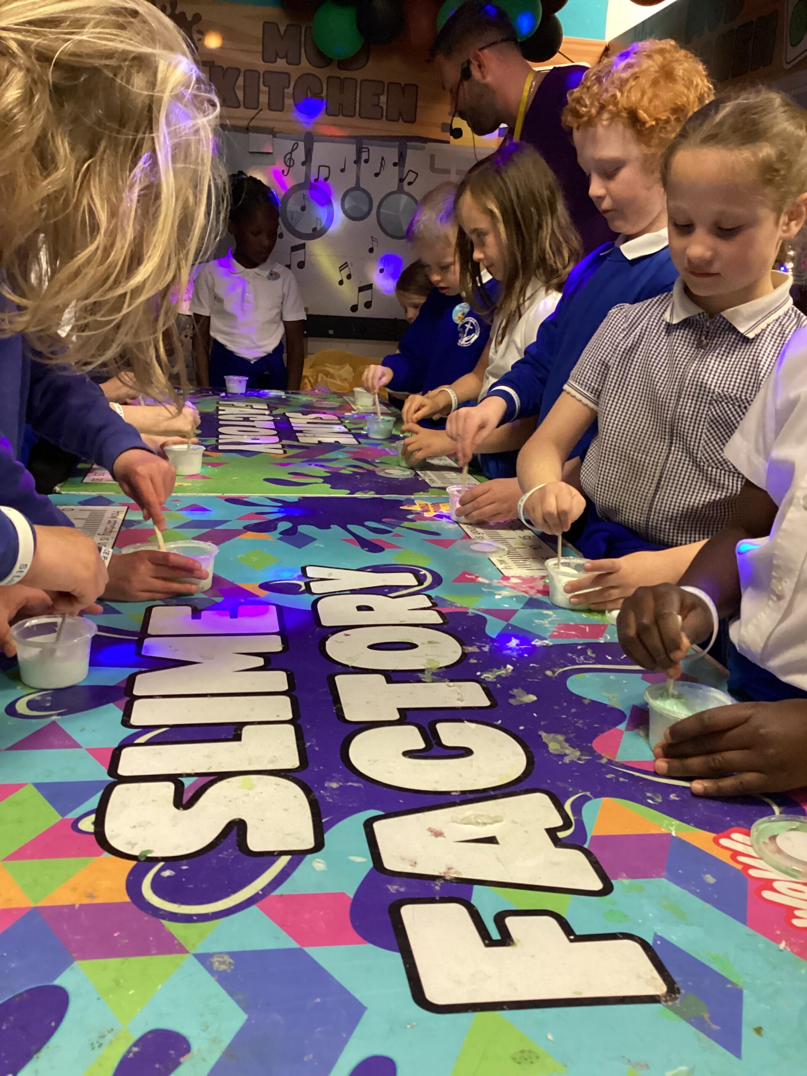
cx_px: 404
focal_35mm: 31
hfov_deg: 45.4
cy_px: 538
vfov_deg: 58.4
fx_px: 964
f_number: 2.4
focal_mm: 3.3
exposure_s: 1/25
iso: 400
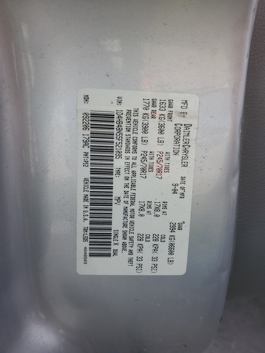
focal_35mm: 26
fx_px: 265
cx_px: 132
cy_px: 176
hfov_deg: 53.1
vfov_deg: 67.3
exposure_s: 1/588
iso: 50
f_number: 1.5
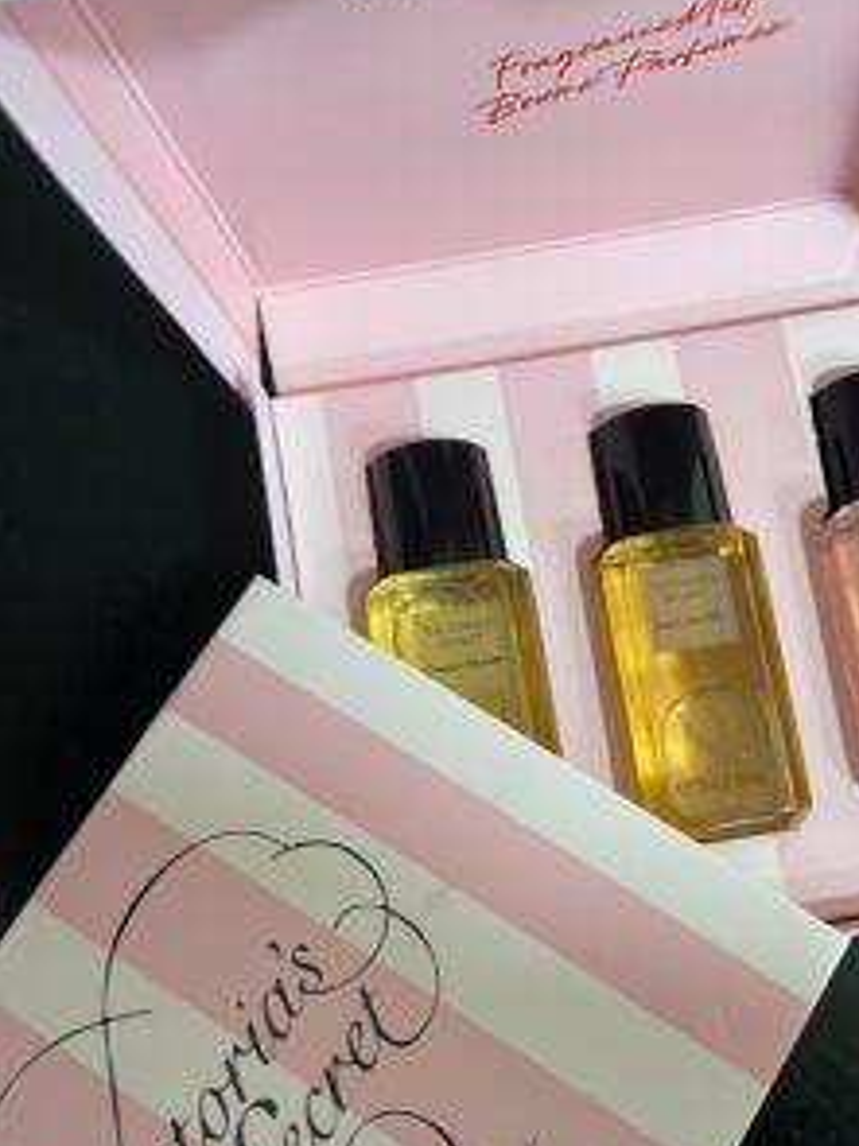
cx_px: 542
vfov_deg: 55.0
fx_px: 1093
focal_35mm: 33
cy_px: 678
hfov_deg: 42.6
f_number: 1.8
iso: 125
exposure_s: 1/50
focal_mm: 4.25
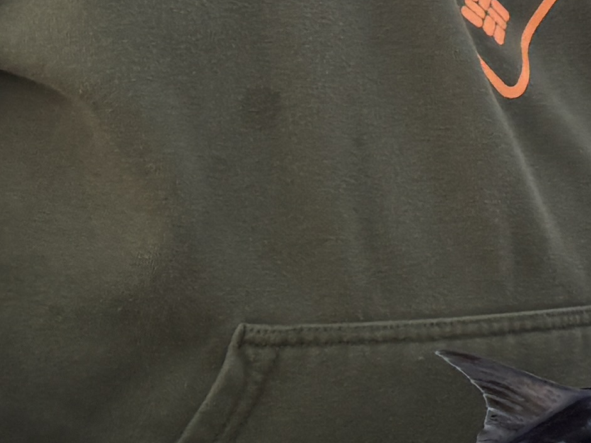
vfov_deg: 9.3
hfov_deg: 10.9
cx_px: 1342
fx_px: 2698
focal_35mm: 158
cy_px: 33
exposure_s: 1/453
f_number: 1.6
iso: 50
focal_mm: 5.96
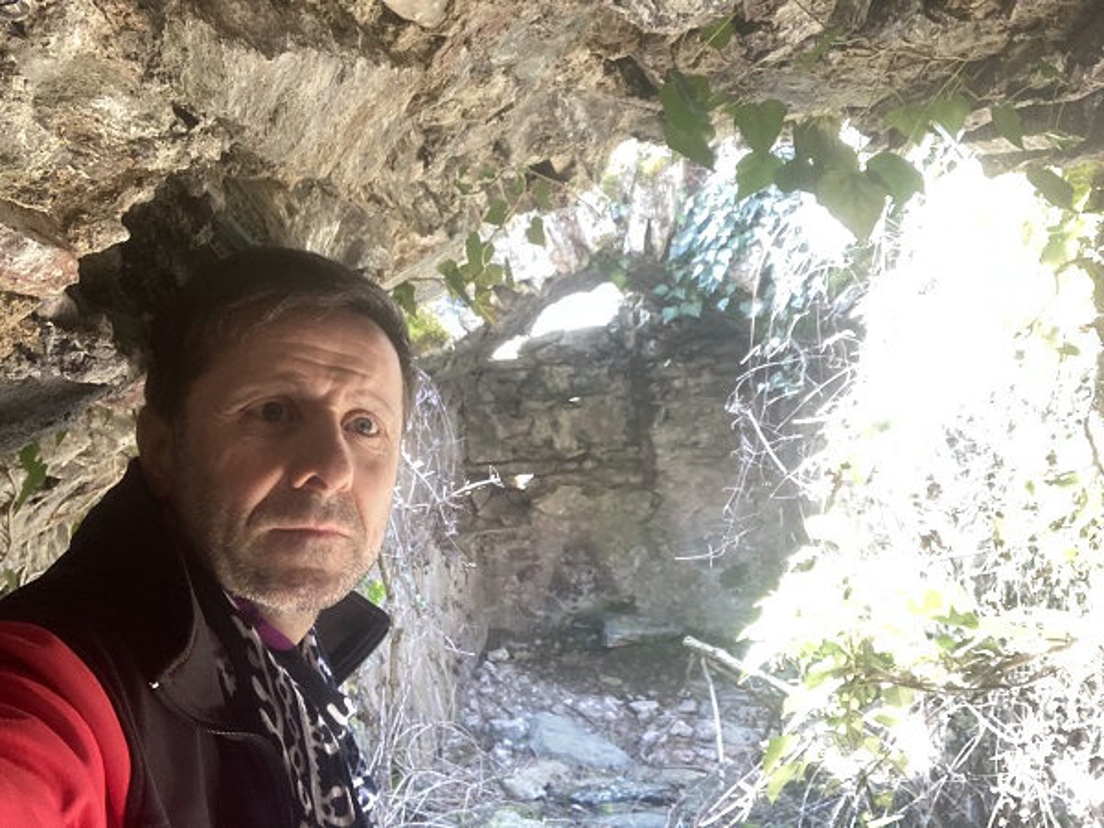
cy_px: 414
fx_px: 1021
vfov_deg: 44.2
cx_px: 552
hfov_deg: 56.8
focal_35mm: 32
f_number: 2.2
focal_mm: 2.87
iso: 160
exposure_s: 1/60
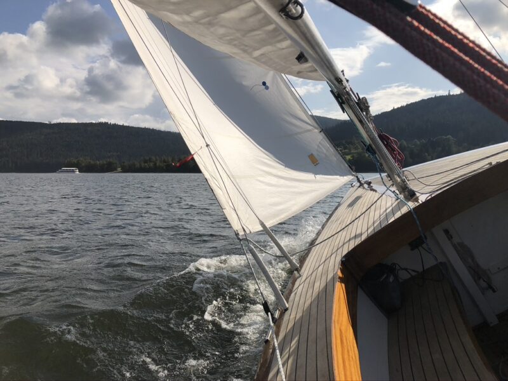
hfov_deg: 63.4
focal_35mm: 28
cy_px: 190
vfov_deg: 49.7
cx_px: 254
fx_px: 411
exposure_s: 1/6024
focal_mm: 3.99
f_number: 1.8
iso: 25
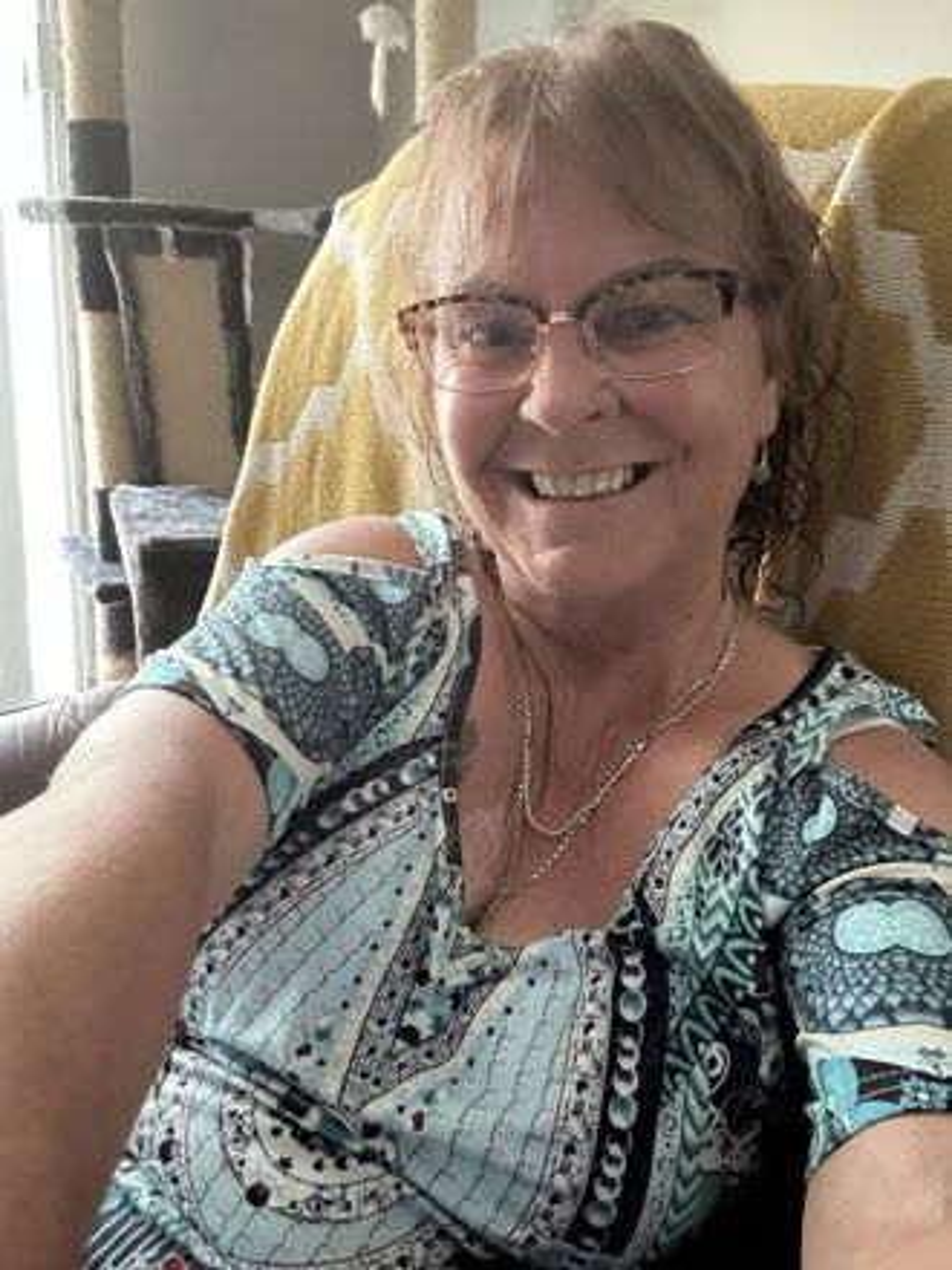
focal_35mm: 30
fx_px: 1100
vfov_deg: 60.0
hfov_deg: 46.8
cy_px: 635
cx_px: 476
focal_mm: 2.69
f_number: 1.9
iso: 640
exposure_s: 1/18
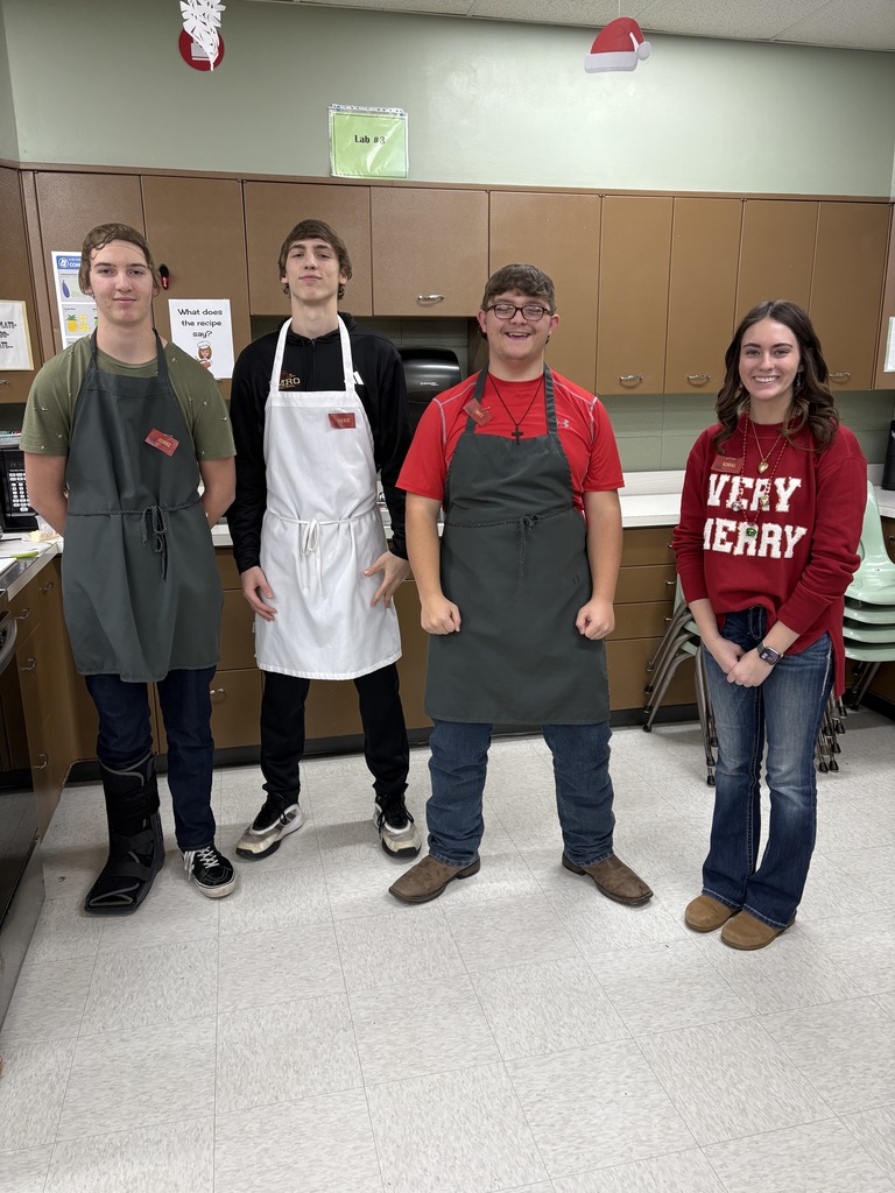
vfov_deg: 67.3
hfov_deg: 53.1
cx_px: 448
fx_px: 896
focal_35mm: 26
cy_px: 596
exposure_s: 1/75
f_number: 1.6
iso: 125
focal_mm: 5.96
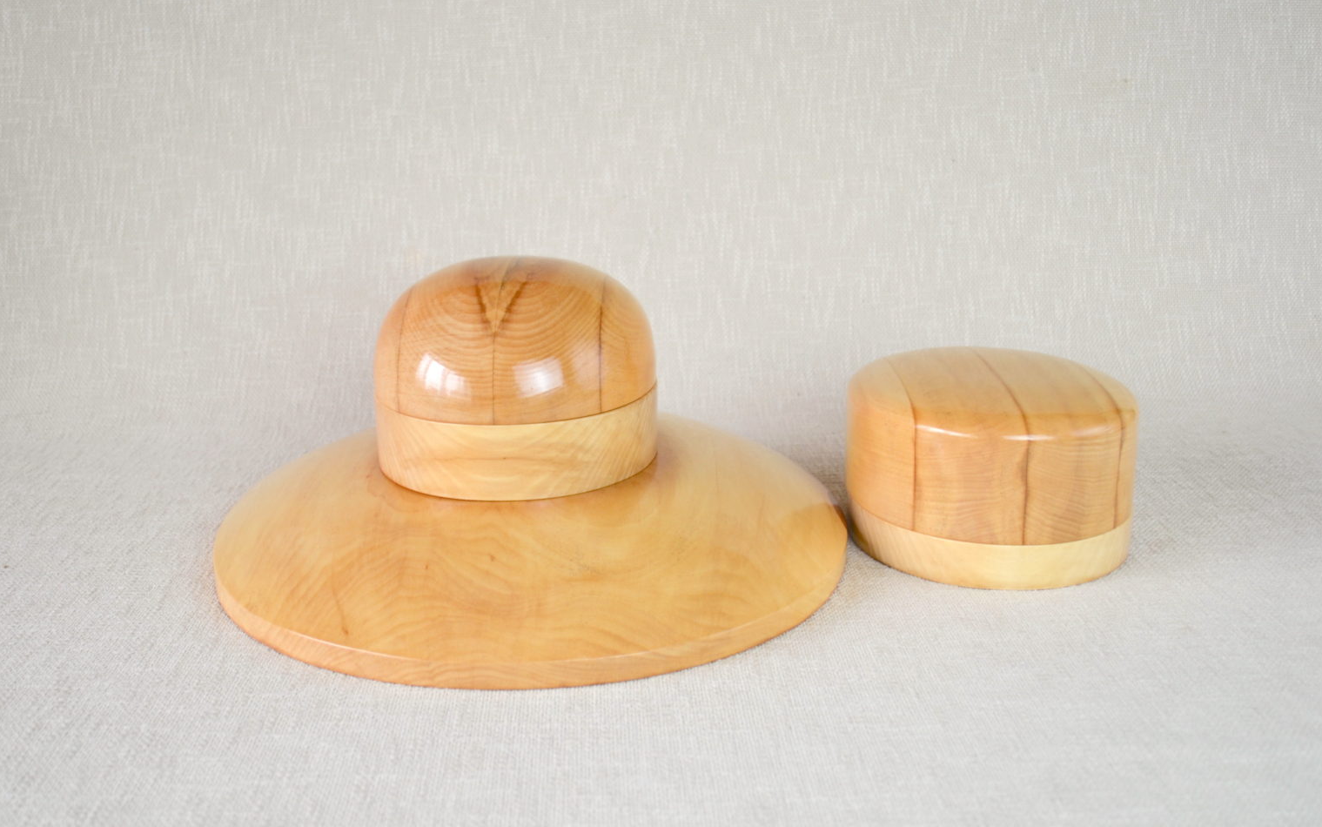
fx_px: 1225
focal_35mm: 34
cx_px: 666
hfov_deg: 56.7
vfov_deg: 37.3
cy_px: 402
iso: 100
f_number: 3.8
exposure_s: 1/50
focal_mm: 22
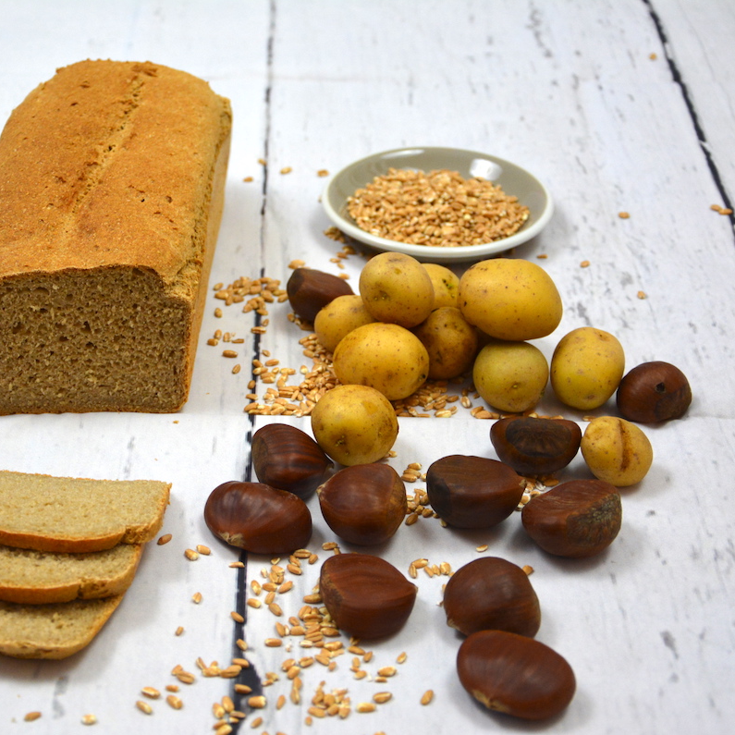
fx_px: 1850
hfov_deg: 22.4
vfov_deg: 22.5
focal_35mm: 77
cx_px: 261
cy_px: 368
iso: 800
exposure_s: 1/50
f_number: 4.5
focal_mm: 40
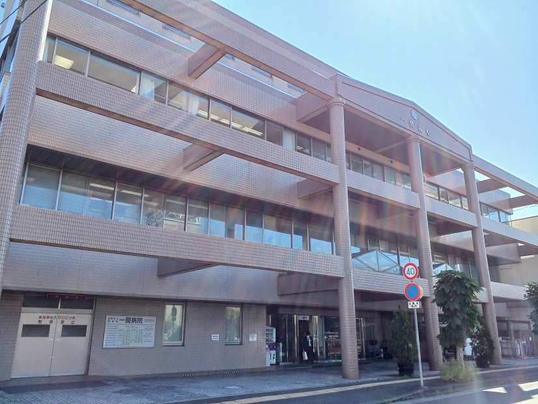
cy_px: 202
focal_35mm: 27
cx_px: 269
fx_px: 420
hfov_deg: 65.3
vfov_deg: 51.4
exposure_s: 1/511
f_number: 1.9
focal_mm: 3.58
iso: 40
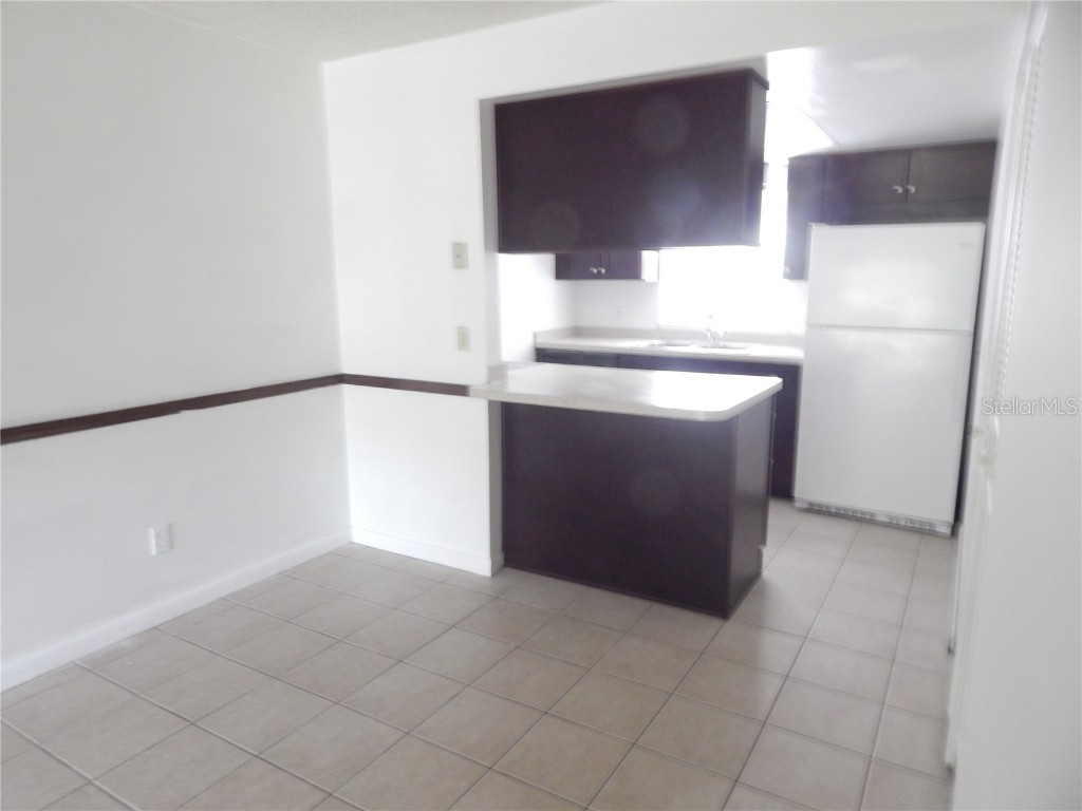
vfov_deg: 58.9
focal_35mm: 23
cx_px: 541
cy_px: 406
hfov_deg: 73.9
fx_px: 719
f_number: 3
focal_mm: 4
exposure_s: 1/8
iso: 450
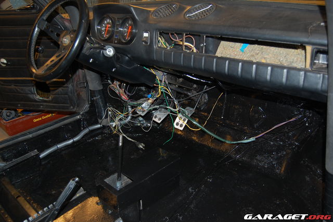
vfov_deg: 43.6
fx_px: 277
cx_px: 166
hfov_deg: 62.0
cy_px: 111
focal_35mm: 30
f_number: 3.8
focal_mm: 20
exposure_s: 1/60
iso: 400
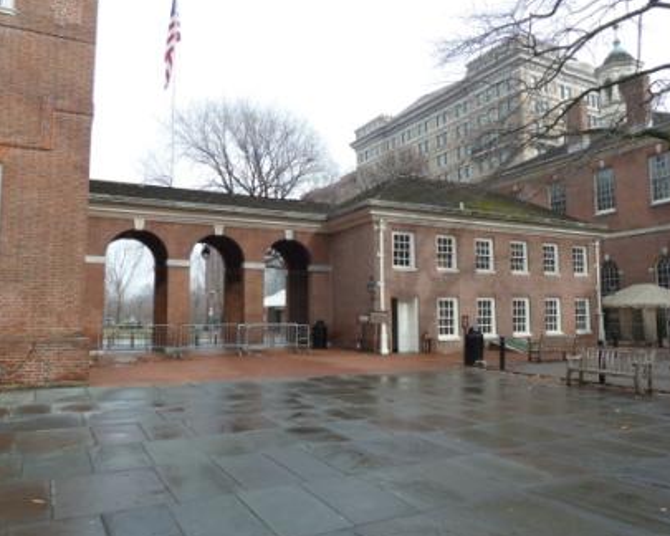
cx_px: 367
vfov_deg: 53.2
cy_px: 268
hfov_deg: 63.9
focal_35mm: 27
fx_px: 535
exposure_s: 1/200
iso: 80
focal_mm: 4.1
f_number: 4
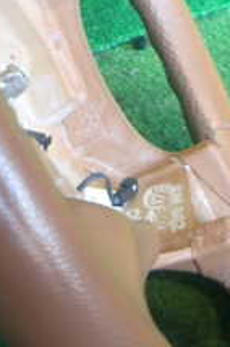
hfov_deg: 18.3
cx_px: 29
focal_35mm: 73
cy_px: 154
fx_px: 702
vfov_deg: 27.7
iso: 200
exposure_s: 1/40
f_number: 2
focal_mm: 4.5
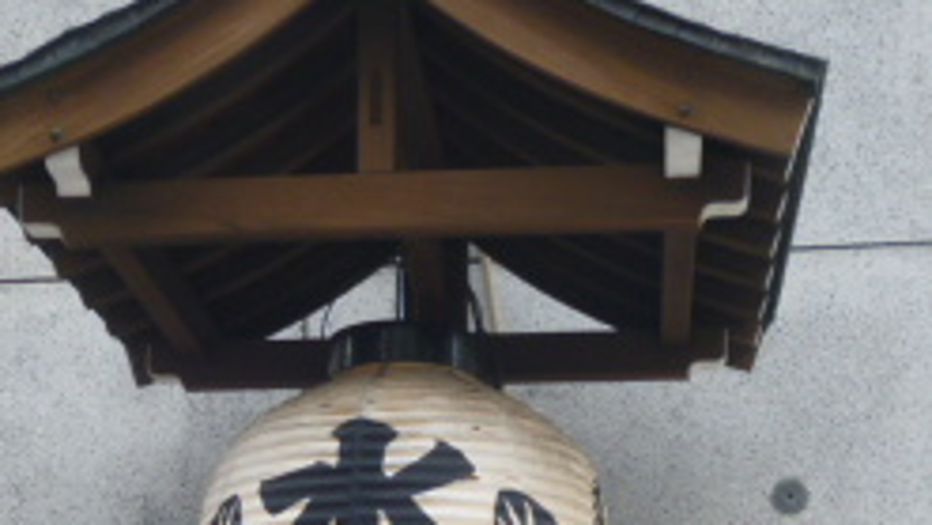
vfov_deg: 14.3
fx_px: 1953
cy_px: 774
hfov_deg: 26.8
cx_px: 392
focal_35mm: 79
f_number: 3.1
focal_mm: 5
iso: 100
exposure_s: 1/80
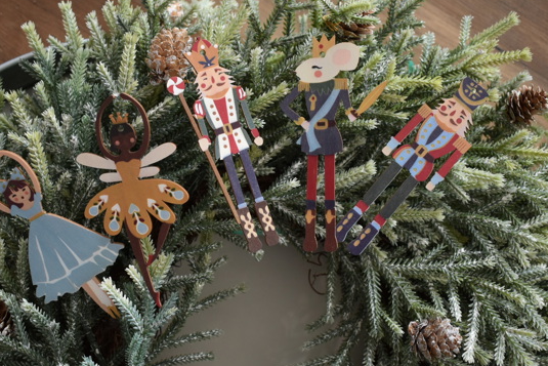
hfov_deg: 36.2
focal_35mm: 55
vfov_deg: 24.6
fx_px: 837
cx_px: 259
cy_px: 191
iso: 640
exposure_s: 1/60
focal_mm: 28
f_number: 4.2
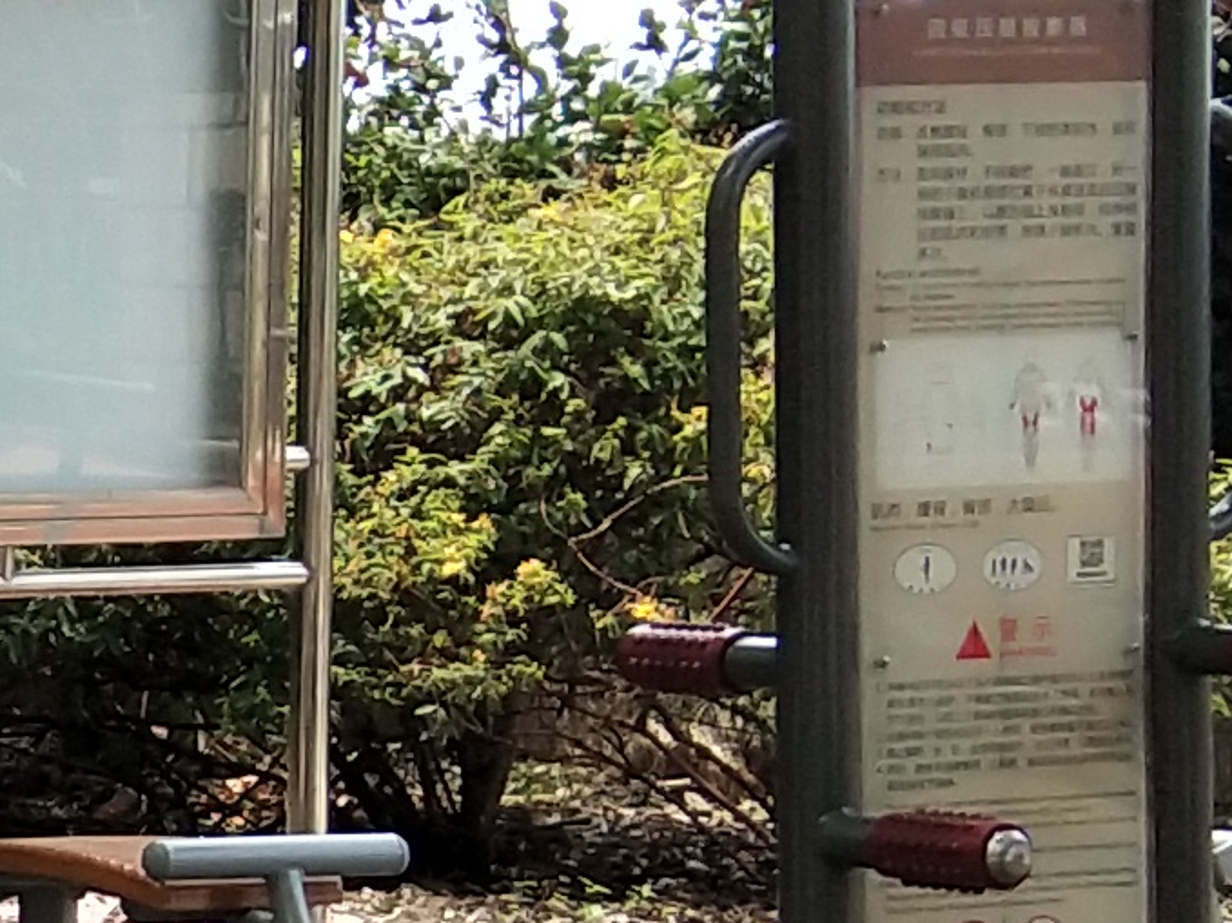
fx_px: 6761
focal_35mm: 190
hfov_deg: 9.5
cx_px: -1481
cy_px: 827
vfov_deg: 7.8
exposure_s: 1/354
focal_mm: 3.69
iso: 50
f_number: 2.2
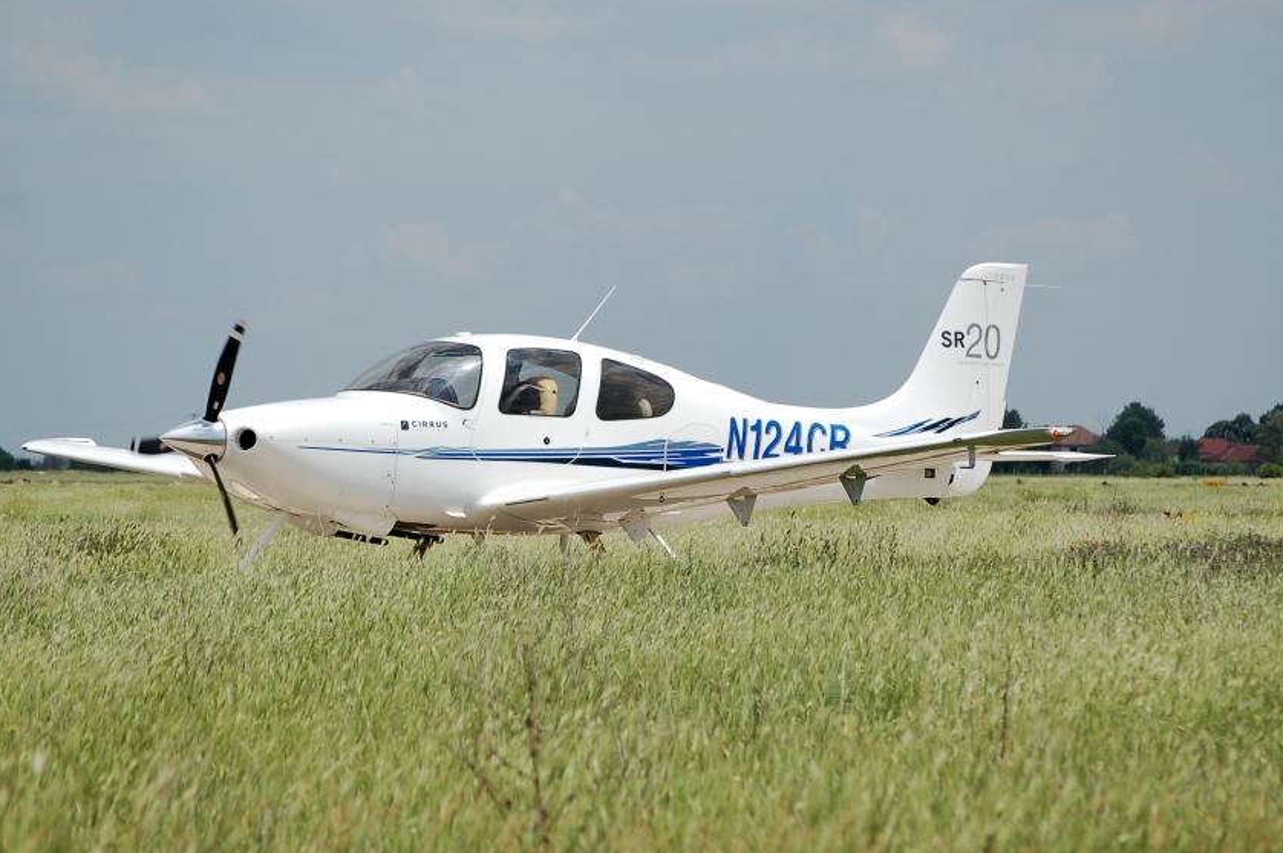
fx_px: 6658
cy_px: 390
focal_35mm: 187
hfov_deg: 11.0
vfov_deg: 7.3
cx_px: 645
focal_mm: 102
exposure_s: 1/1600
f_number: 6.3
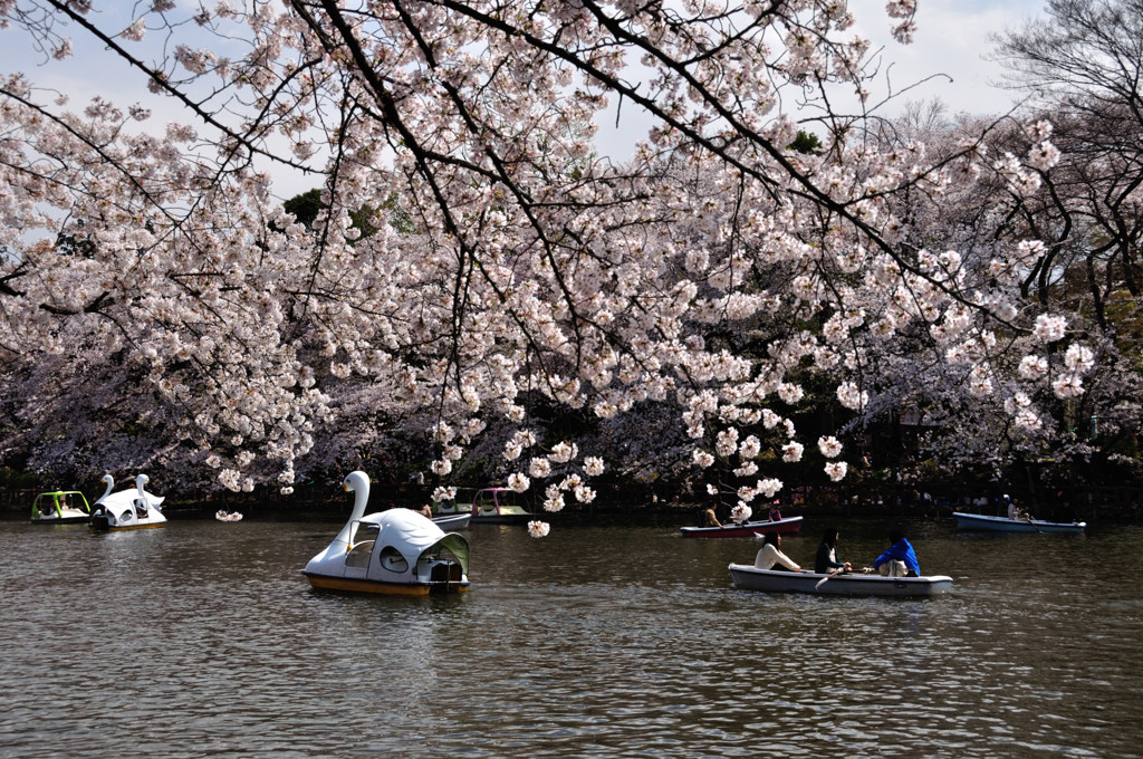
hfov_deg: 41.2
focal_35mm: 48
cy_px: 380
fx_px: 1522
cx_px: 572
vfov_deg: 28.0
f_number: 8
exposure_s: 1/320
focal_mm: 32
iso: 200
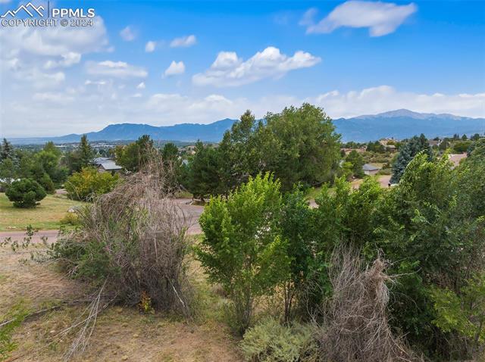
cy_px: 181
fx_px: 336
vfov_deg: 56.7
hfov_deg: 71.7
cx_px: 242
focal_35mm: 24
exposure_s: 1/1250
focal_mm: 12.29
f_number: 2.8
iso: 150
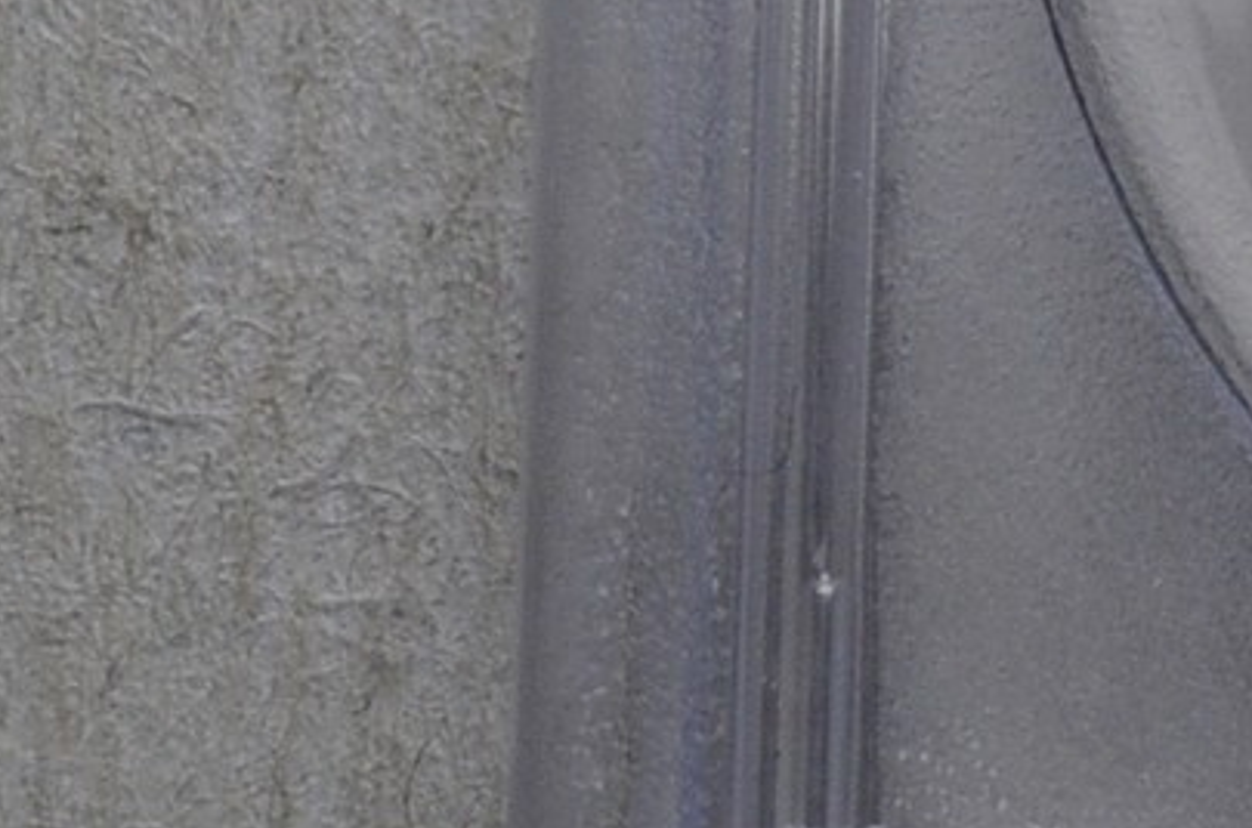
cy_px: -871
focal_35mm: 292
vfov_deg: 4.6
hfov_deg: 6.8
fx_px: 10131
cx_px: 2547
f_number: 14
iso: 400
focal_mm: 32
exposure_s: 1/250
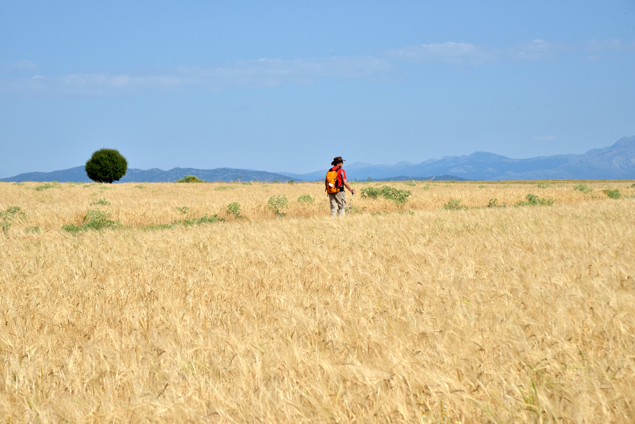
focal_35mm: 120
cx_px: 318
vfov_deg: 11.4
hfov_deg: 17.1
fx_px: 2117
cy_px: 212
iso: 320
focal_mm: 120
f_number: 13
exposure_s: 1/640
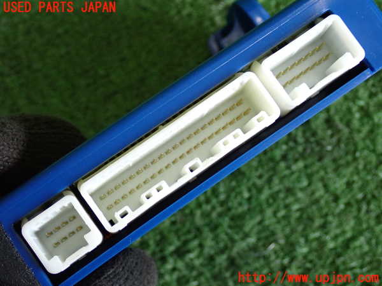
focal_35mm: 67
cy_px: 143
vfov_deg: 21.9
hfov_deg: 29.0
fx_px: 739
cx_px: 191
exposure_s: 1/125
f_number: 3.8
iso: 800
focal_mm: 11.88
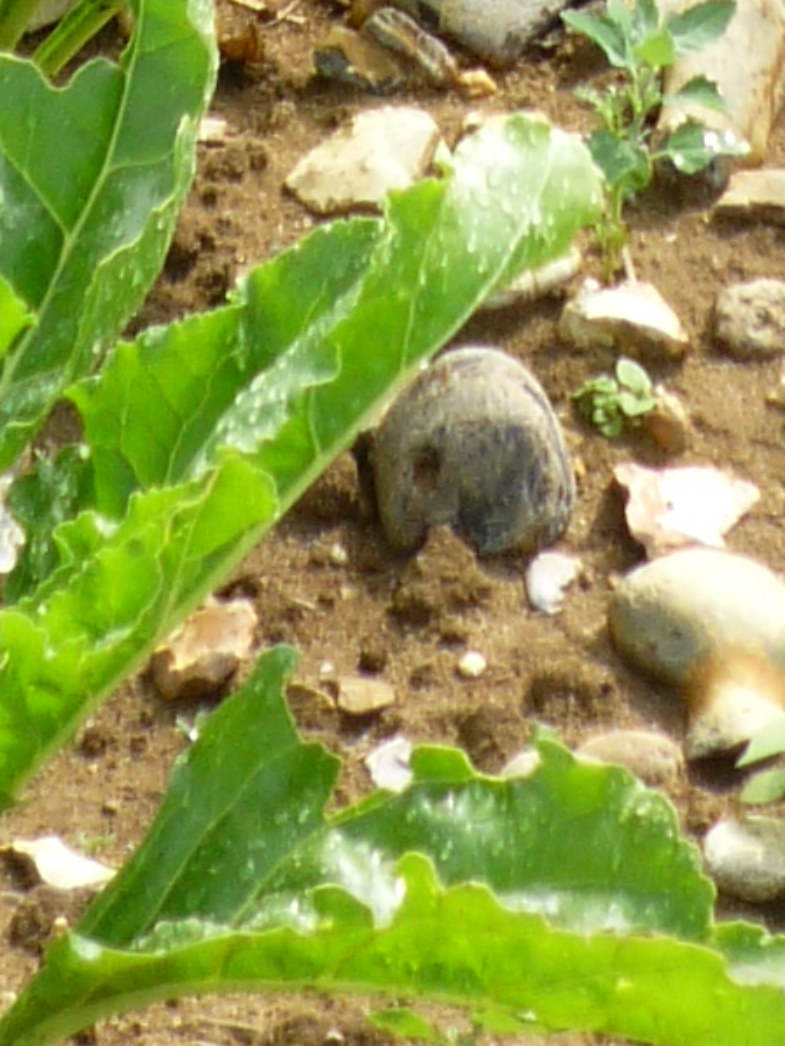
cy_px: -1310
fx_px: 9064
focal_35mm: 300
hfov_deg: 5.0
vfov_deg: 6.3
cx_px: 540
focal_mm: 9.1
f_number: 3.4
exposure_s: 1/320
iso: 100
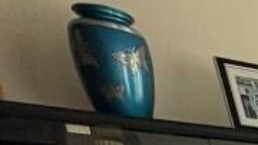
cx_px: 616
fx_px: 595
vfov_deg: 10.2
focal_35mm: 87
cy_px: 436
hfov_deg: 15.0
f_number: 2.2
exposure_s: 1/99
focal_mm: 2.22
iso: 160
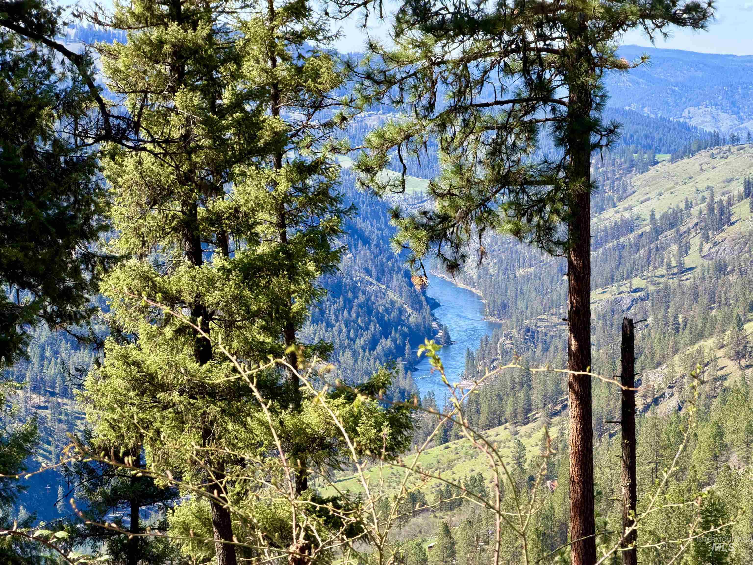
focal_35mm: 100
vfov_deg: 14.8
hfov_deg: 19.6
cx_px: 376
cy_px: 282
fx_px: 2175
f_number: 2.8
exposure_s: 1/368
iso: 50
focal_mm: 16.89
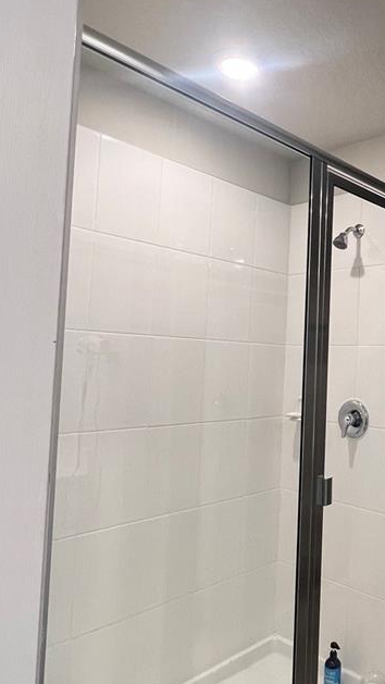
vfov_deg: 69.9
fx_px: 490
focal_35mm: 27
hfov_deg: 39.8
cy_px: 341
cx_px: 346
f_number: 1.8
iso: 160
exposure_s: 1/120
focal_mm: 1.57
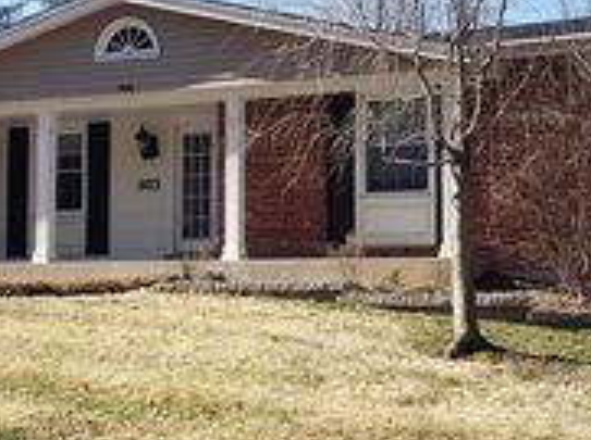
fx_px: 1227
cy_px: 207
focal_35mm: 72
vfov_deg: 20.4
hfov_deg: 27.1
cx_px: 281
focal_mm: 4.3
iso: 50
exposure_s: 1/798
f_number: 2.4
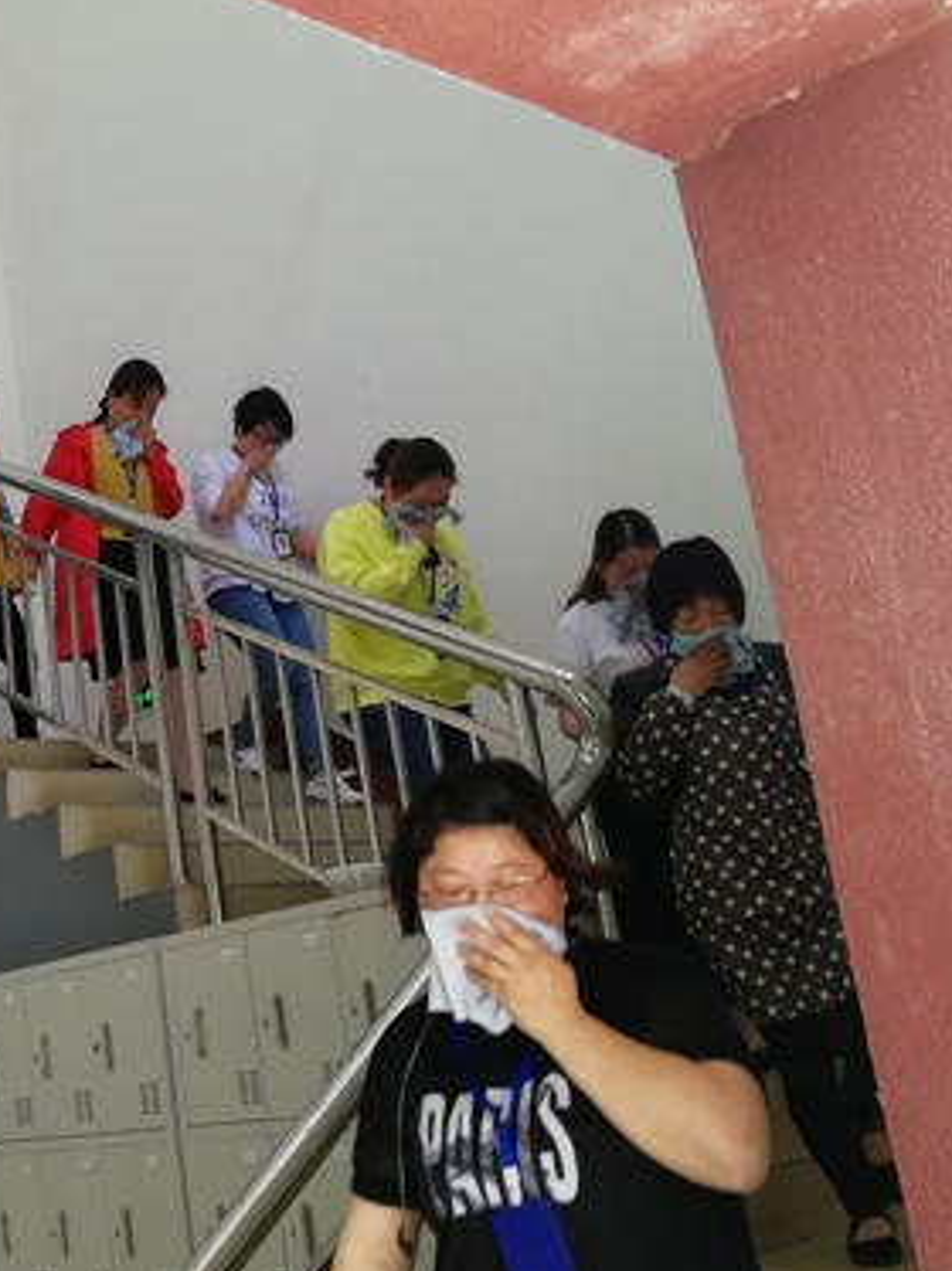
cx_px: 144
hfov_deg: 32.3
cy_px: 636
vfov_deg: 43.9
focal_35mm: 43
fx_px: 1579
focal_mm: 3.83
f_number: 1.8
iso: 100
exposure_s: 1/120
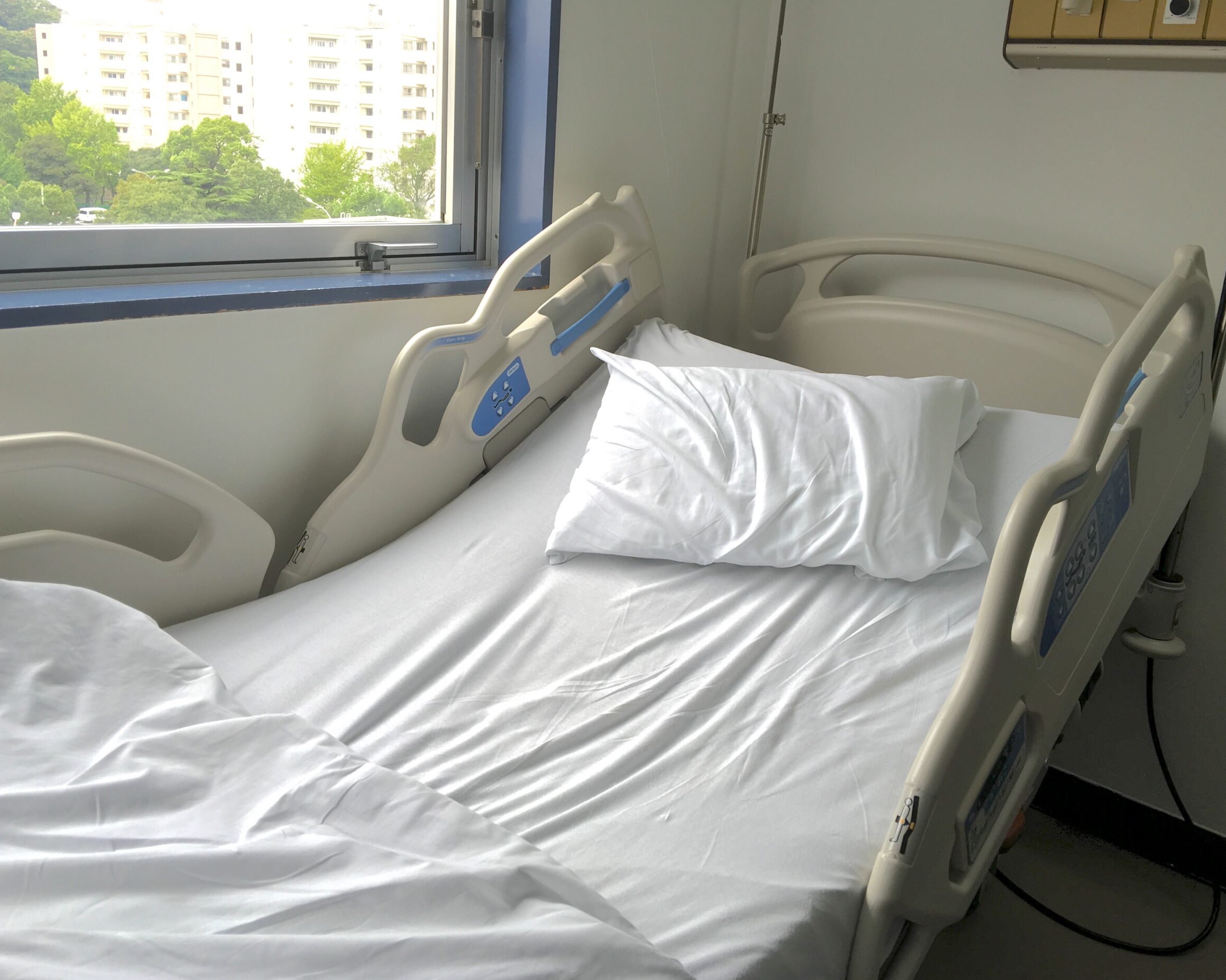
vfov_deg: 47.1
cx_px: 615
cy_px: 501
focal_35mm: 31
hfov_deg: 57.2
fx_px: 1125
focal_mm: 4.15
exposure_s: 1/257
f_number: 2.2
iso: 25
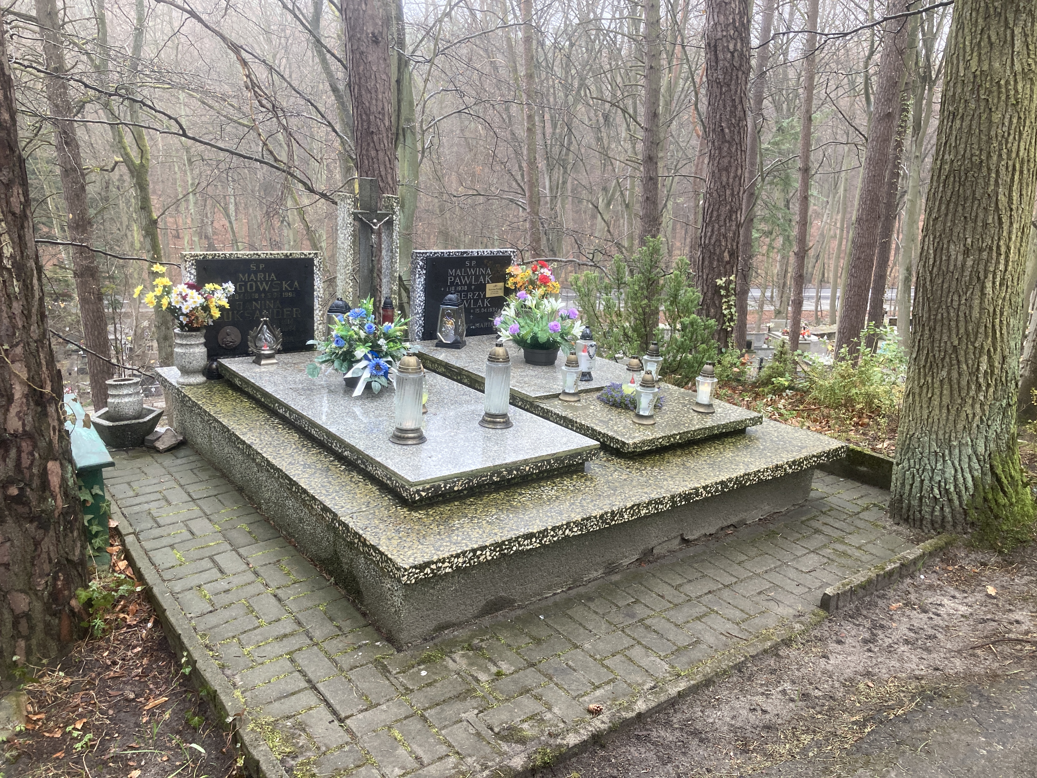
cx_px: 518
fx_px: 839
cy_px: 389
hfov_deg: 63.4
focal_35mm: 28
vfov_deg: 49.7
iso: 80
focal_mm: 3.99
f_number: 1.8
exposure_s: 1/78
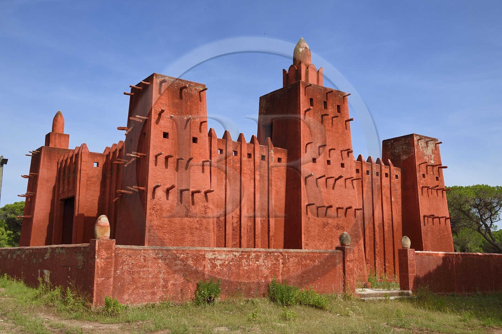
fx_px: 529
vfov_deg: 35.0
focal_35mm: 38
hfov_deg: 50.7
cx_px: 251
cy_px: 167
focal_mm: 38
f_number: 14
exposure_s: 1/250
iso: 200
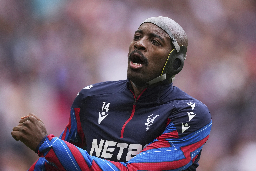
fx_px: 6399
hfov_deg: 2.3
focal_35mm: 900
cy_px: 86
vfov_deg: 1.5
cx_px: 128
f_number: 4
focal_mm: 600
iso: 1600
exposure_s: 1/2000
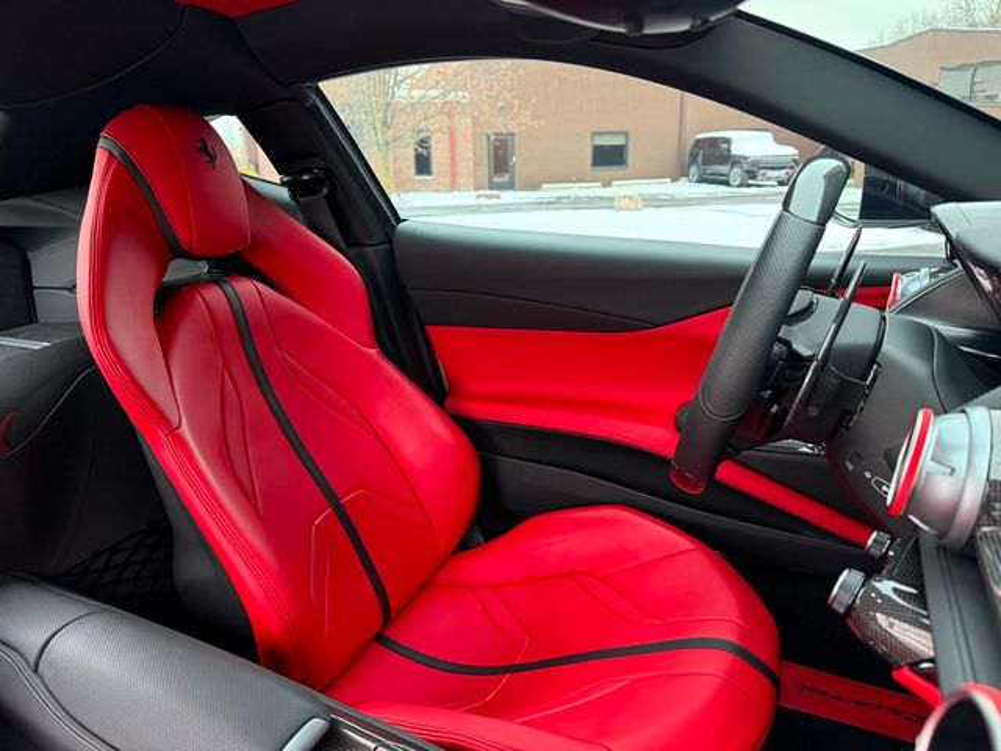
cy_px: 376
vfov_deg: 56.8
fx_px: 694
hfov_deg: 71.6
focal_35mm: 24
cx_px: 500
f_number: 1.78
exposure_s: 1/60
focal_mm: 6.76
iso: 400
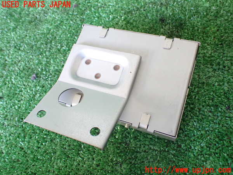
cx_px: 116
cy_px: 88
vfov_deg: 46.8
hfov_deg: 60.0
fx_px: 202
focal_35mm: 30
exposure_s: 1/125
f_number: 2.3
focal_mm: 5.4
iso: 800
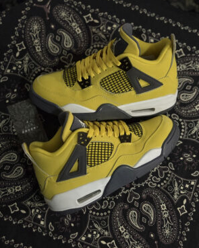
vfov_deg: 34.2
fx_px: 405
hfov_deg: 27.6
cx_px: 101
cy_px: 119
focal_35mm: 55
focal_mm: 5.96
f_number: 1.6
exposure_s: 1/30
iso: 400
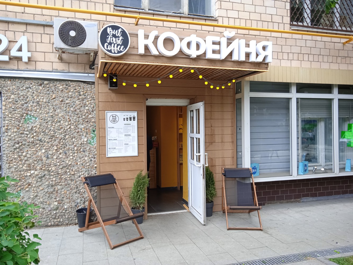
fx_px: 286
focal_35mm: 28
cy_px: 132
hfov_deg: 63.4
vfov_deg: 49.8
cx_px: 176
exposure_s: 1/122
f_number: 2.2
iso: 100
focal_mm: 3.43
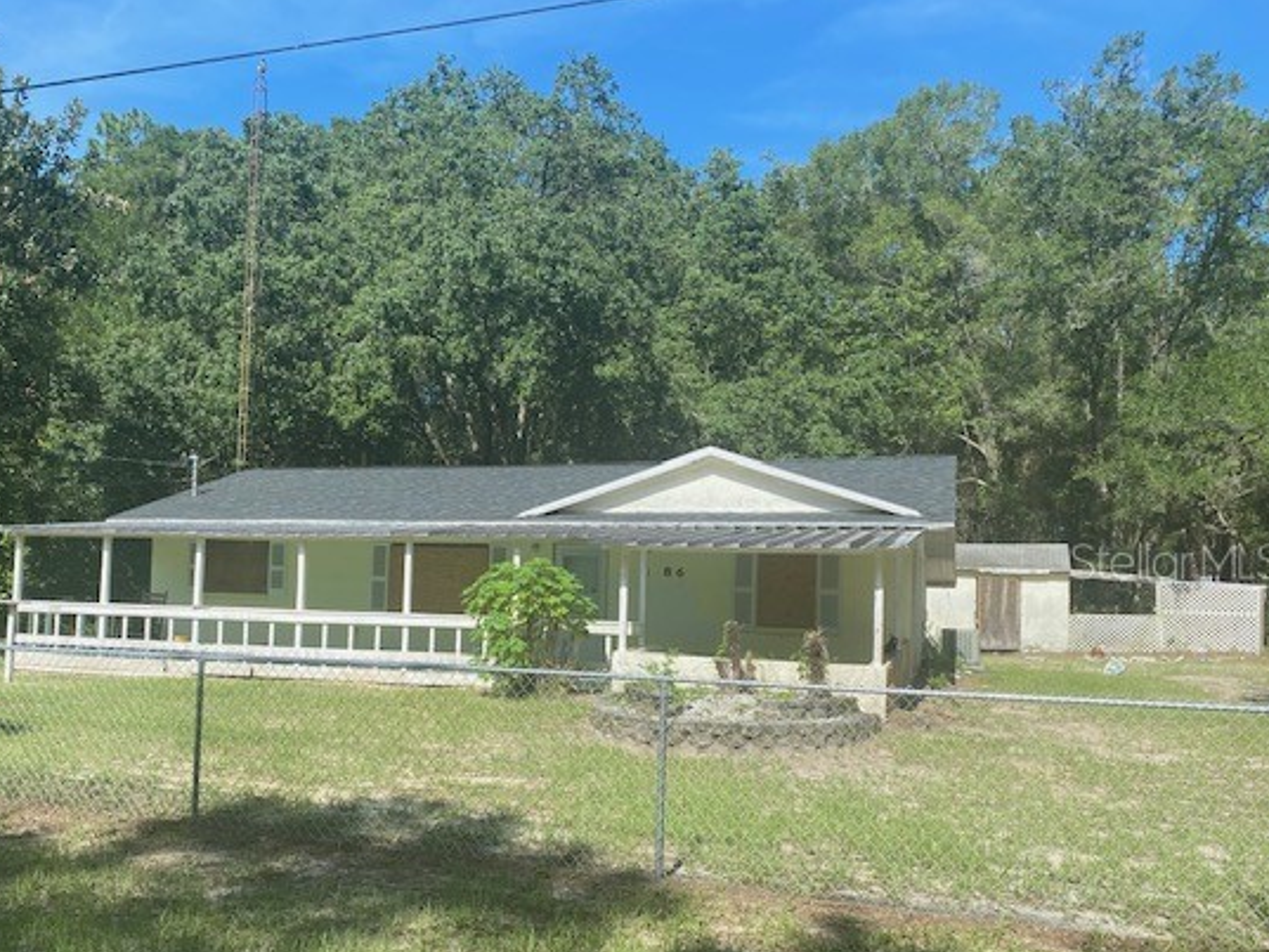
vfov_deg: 45.3
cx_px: 536
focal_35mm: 31
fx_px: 1137
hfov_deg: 58.1
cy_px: 560
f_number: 1.8
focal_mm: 4.25
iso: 32
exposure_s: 1/1779
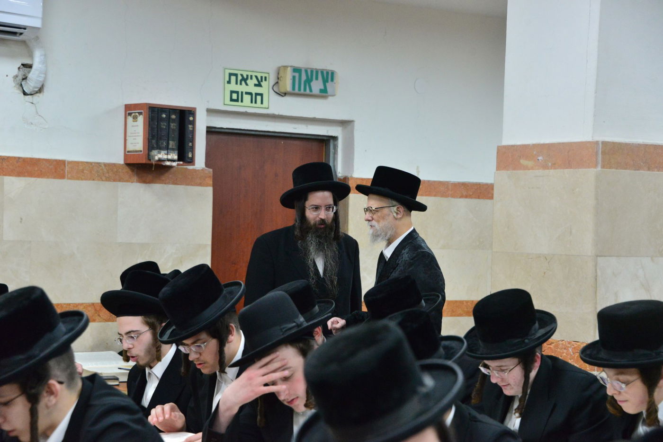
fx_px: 1658
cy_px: 221
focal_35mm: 90
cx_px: 332
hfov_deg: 22.6
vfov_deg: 15.2
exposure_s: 1/200
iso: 5000
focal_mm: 90
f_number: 6.3
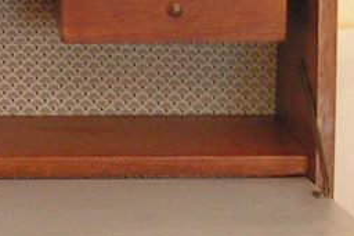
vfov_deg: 8.7
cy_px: 250
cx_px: 14
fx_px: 1535
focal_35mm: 156
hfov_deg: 13.0
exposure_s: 1/10
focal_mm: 6
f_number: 3.2
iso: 200
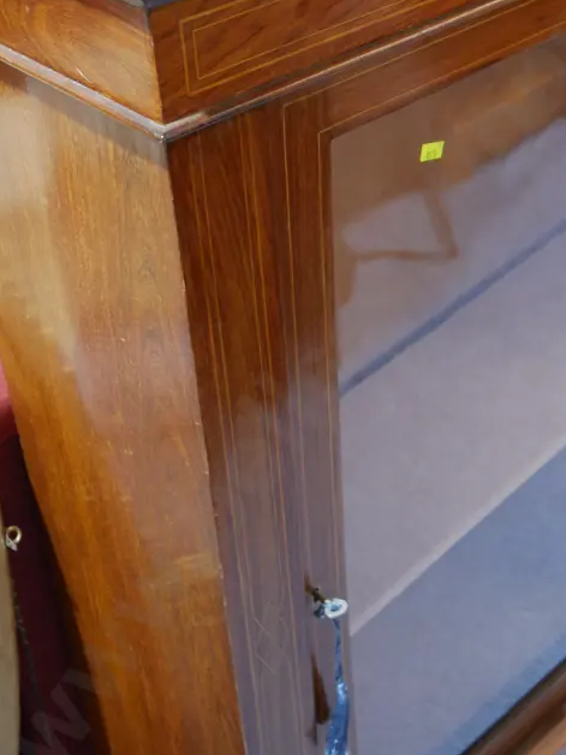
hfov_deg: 23.5
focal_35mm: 62
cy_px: 273
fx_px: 1352
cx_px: 398
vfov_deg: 31.0
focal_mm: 19
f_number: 4.1
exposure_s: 1/60
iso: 1250
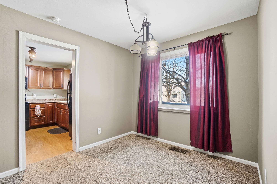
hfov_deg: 100.4
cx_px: 138
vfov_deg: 77.2
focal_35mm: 15
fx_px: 115
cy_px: 92
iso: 100
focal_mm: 10
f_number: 4
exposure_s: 1/125
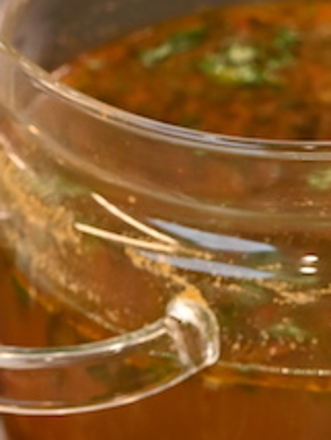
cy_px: 541
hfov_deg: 5.5
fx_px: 3423
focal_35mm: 269
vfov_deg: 7.3
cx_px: 428
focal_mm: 50
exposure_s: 1/100
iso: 400
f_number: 5.6
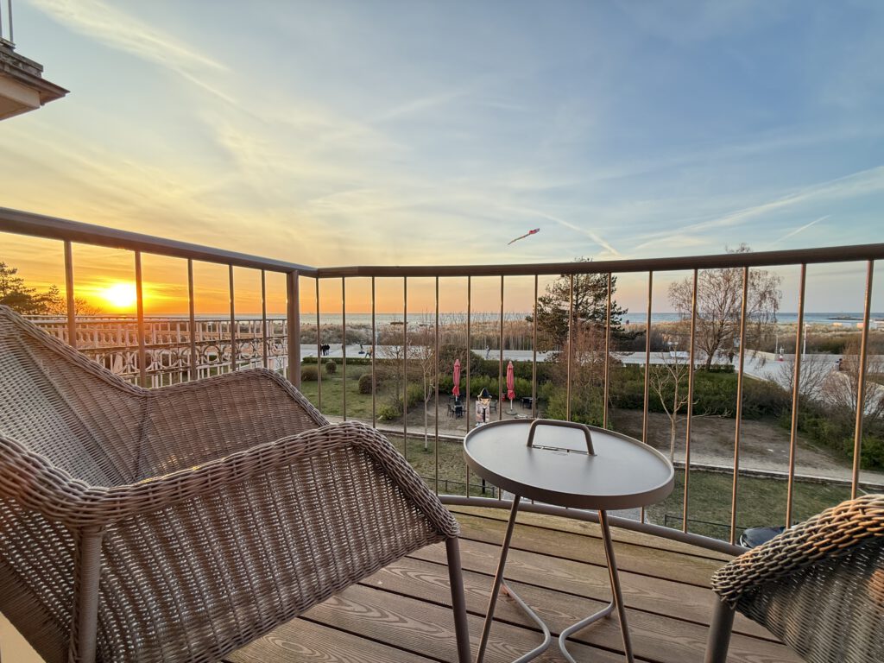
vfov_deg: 85.7
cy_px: 332
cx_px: 442
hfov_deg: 102.1
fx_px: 358
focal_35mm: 14
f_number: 2.2
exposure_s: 1/99
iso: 200
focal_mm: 2.22
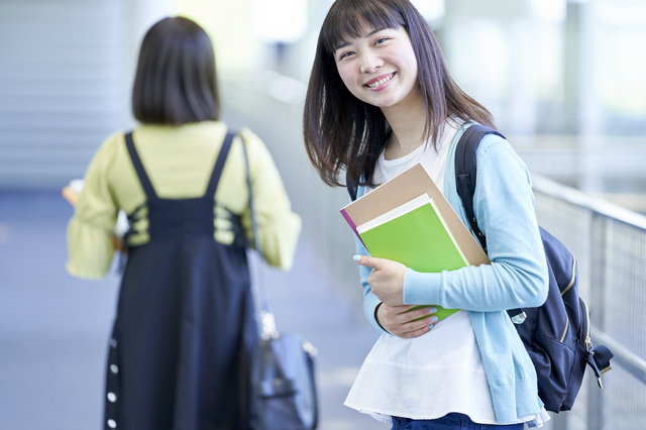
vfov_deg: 7.5
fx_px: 3264
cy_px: 215
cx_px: 323
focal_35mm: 182
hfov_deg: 11.3
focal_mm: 182
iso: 400
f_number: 2.8
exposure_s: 1/200
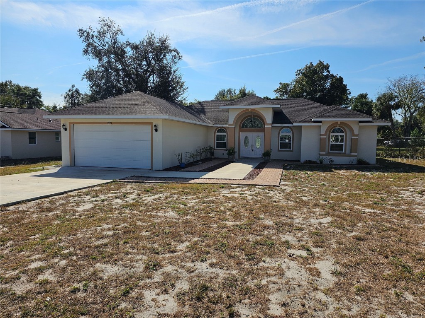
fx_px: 282
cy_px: 159
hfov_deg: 73.9
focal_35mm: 23
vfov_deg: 58.9
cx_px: 212
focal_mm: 6.3
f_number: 1.7
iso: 12
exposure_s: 1/1672
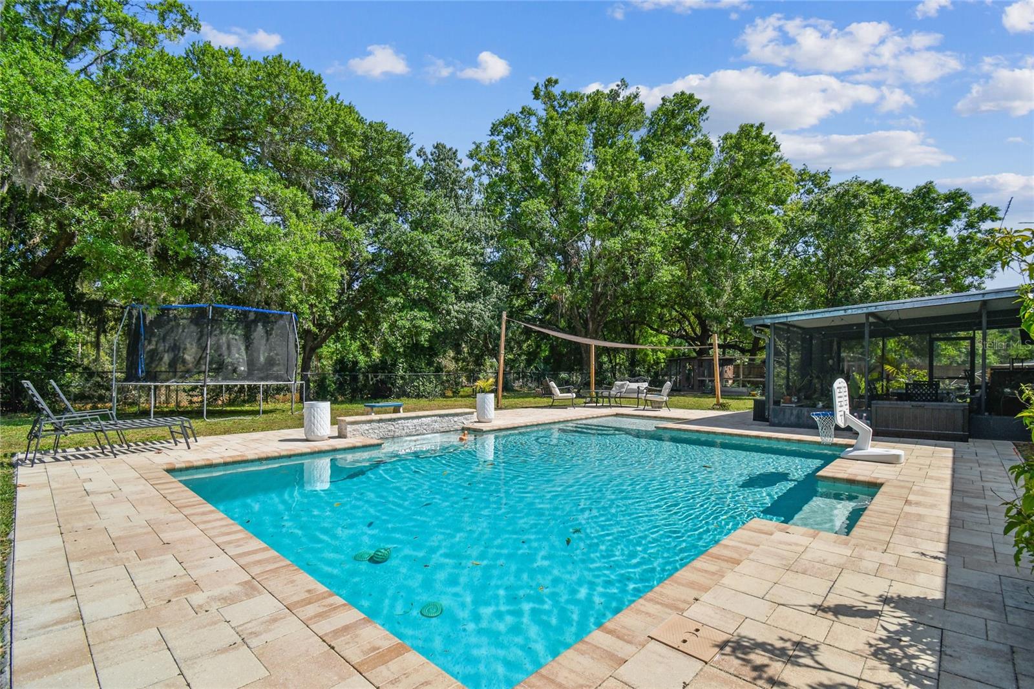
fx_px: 431
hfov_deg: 100.4
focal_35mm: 15
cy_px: 344
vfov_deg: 77.3
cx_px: 517
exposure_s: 1/250
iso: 100
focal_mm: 10
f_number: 7.1
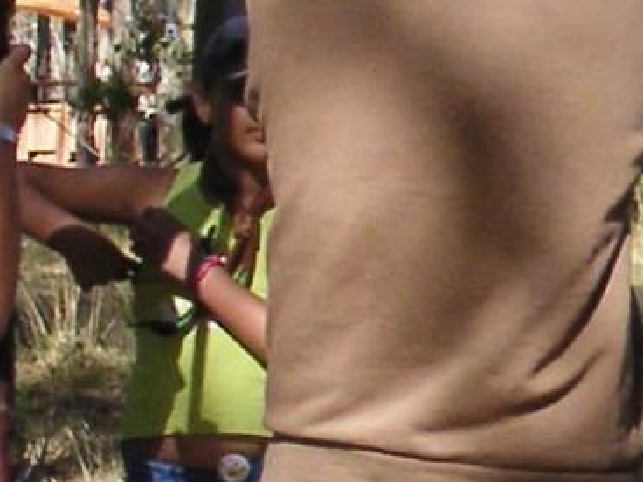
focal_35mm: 205
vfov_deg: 7.2
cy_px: 381
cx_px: 1203
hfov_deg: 9.2
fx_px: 3808
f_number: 2.8
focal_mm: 6
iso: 50
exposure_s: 1/500
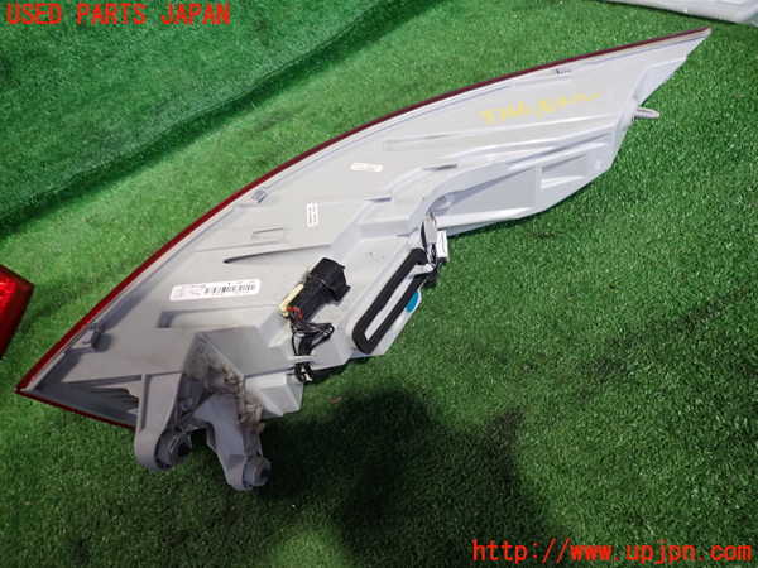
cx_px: 379
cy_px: 284
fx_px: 547
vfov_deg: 54.9
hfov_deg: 69.4
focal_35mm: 25
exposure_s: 1/30
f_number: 2
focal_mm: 4.5
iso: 200
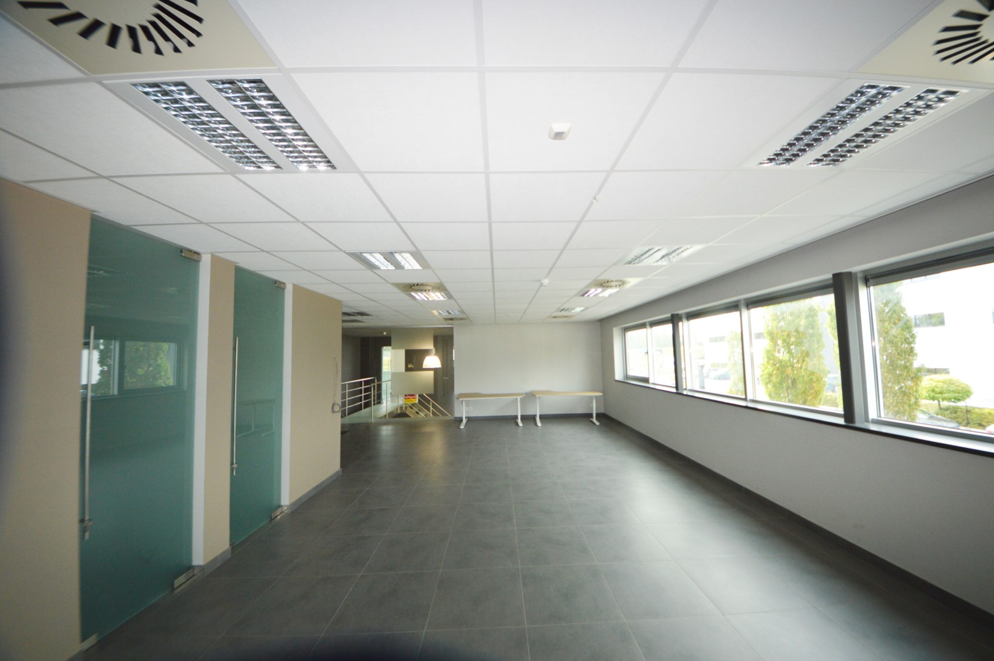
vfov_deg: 89.9
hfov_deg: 112.7
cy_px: 330
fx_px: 331
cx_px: 497
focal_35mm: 12
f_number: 4.5
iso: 400
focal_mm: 8
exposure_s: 1/125
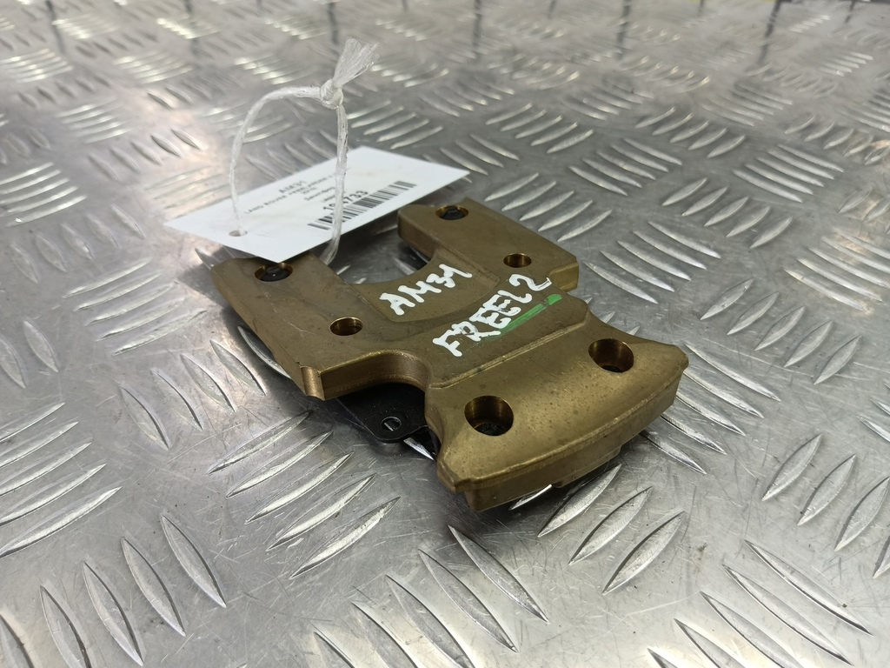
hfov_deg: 73.9
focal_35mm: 23
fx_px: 591
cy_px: 334
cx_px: 445
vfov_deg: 58.9
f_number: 1.6
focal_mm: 4.11
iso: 118
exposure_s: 1/50
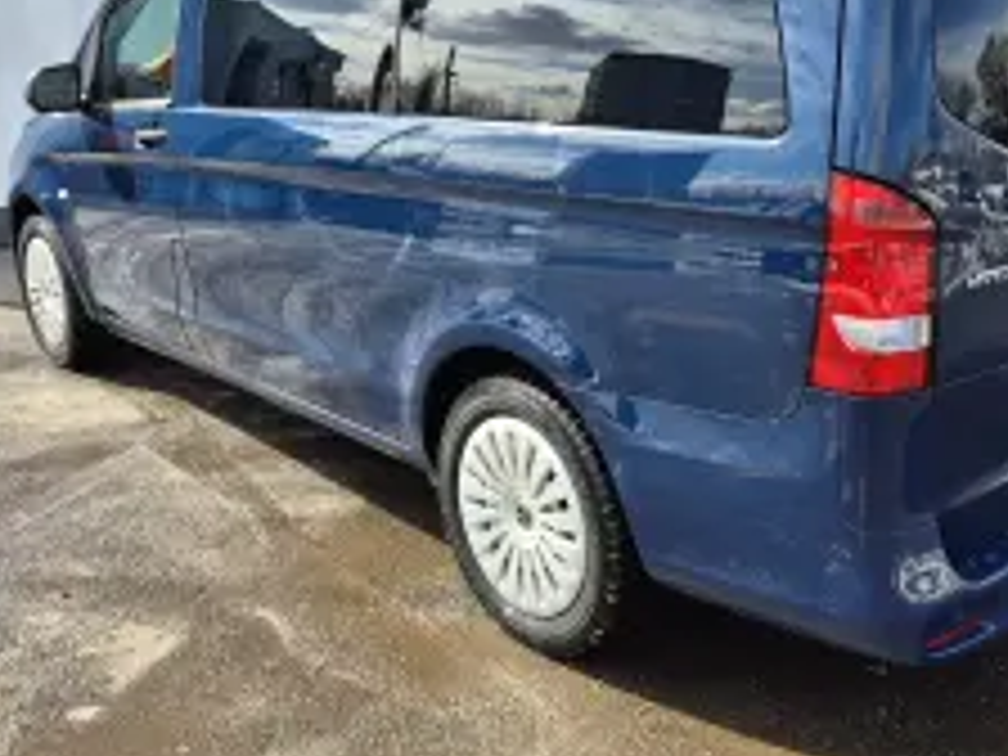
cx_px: 639
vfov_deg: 38.4
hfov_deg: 49.6
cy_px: 274
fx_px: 1077
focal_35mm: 37
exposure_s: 1/830
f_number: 1.8
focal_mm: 5.4
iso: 25
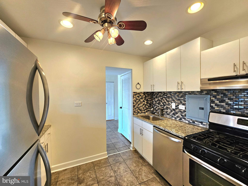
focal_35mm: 13
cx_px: 124
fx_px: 93
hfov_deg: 106.2
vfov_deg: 89.9
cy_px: 93
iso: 125
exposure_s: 1/60.2
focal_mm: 2.2
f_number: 2.2
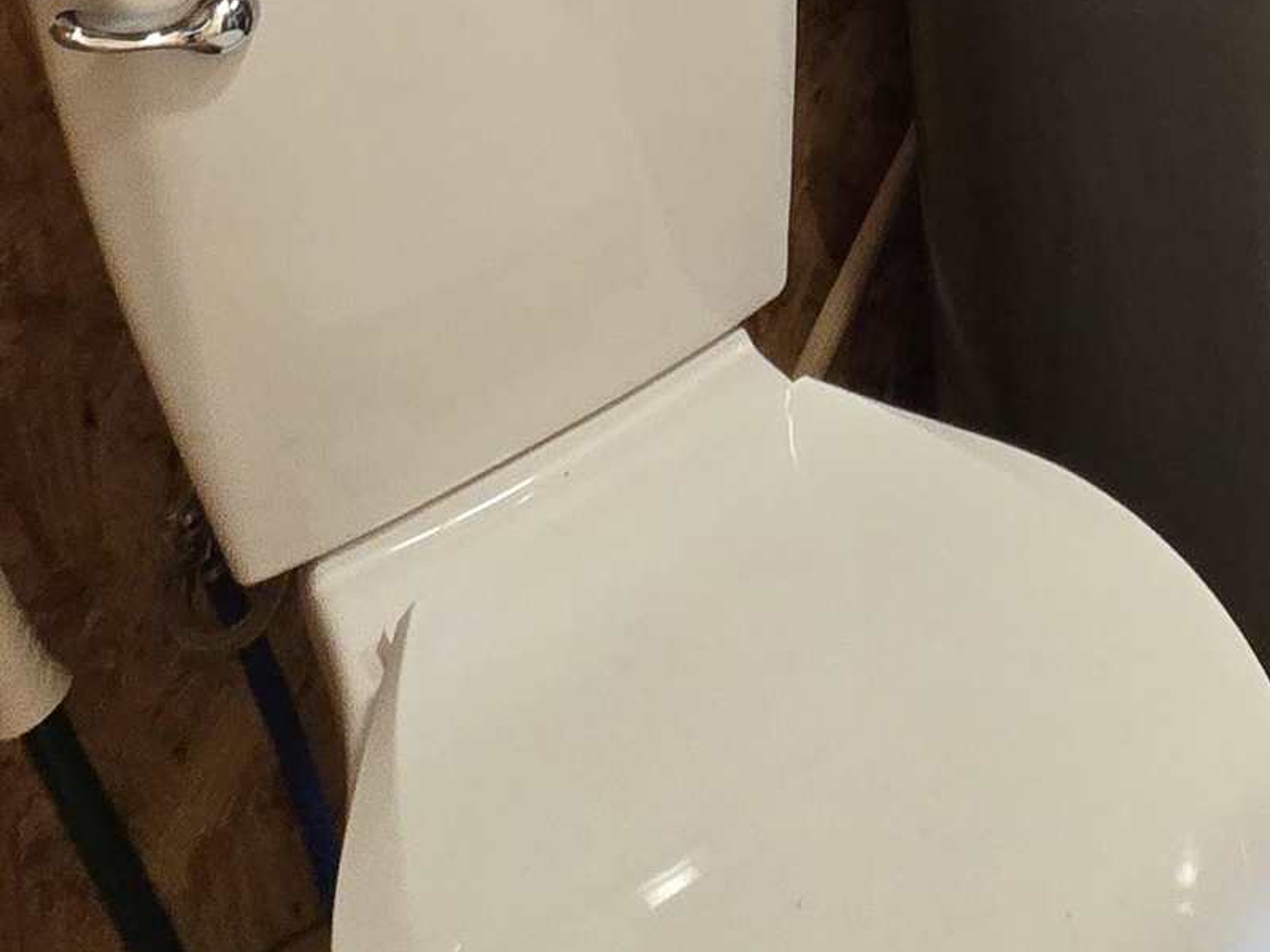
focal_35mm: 50
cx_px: 1246
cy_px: -812
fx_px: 1834
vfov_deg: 20.0
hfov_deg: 34.9
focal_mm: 2.2
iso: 640
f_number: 2.2
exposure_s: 1/60
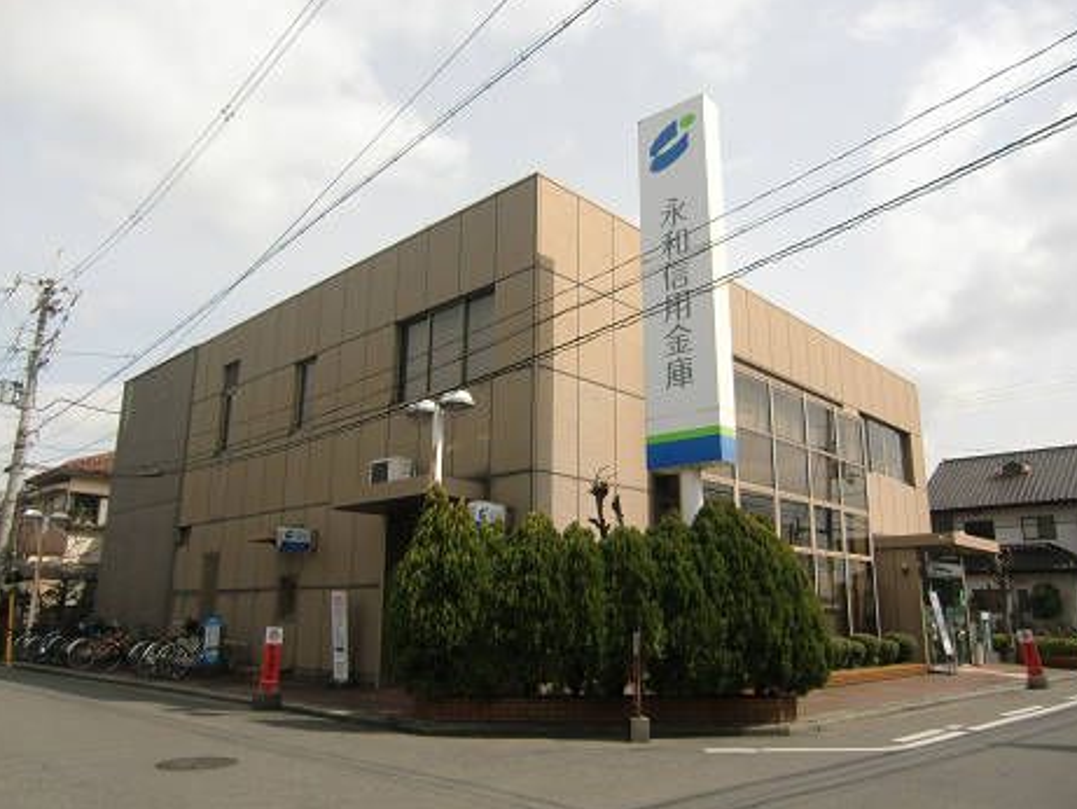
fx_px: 778
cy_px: 412
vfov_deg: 54.9
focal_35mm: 25
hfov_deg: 69.4
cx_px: 547
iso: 64
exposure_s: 1/800
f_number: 3.2
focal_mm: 4.3
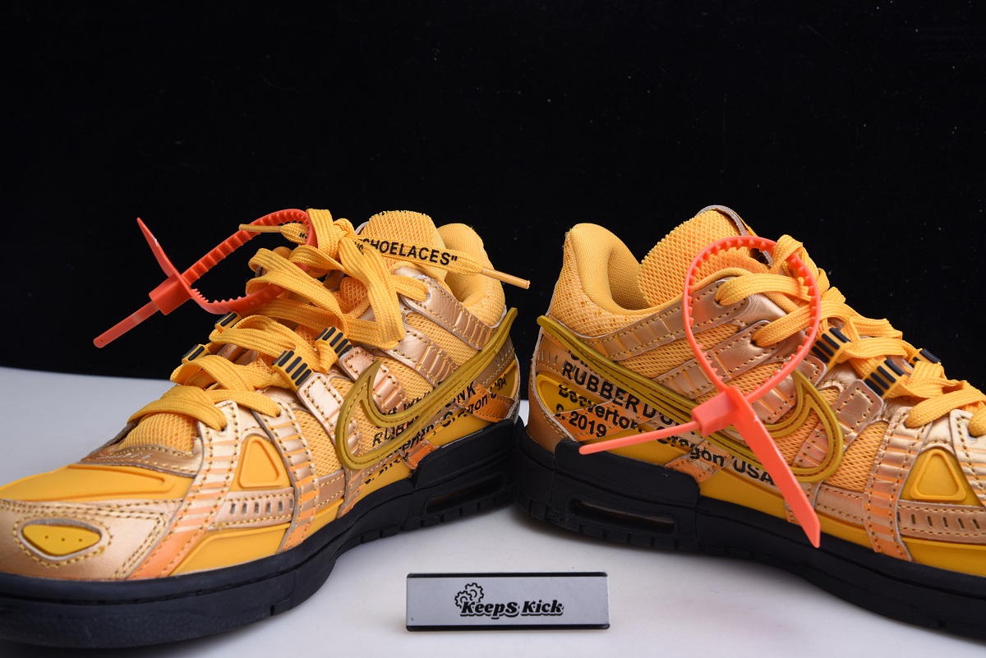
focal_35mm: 52
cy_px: 329
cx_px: 493
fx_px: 1425
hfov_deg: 38.2
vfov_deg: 26.0
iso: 100
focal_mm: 52
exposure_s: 1/160
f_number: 11
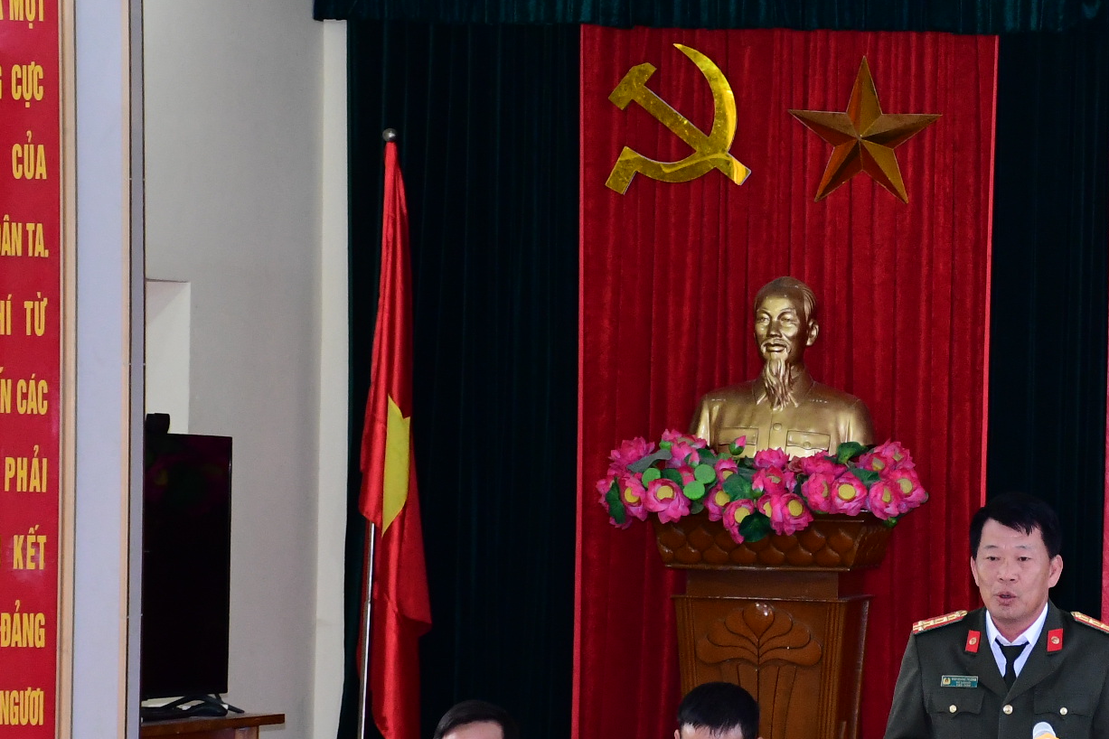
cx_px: 1244
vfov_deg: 7.7
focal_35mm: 177
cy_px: 580
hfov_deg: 11.4
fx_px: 5452
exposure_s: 1/200
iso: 2000
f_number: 6.3
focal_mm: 52
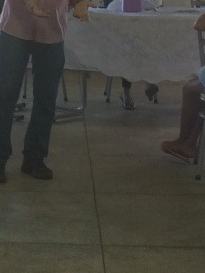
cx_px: -17
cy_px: 29
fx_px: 1207
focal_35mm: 153
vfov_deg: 12.8
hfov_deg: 9.6
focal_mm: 4.15
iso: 32
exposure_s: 1/40
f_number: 2.2
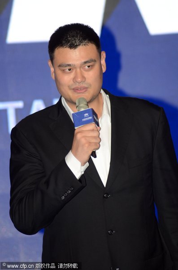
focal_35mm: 375
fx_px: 2796
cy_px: 135
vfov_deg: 5.5
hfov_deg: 3.6
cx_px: 89
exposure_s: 1/125
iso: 320
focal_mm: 250
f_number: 5.6
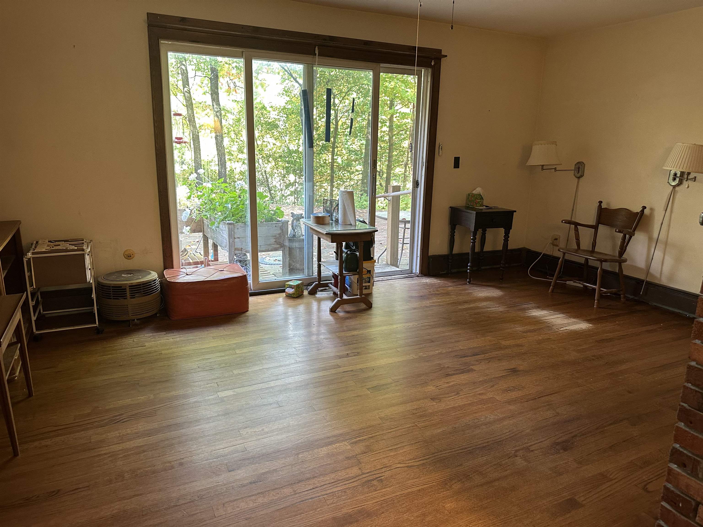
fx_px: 487
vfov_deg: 56.8
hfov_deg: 71.6
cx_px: 352
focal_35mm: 24
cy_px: 264
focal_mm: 6.86
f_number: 1.78
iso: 250
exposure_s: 1/60
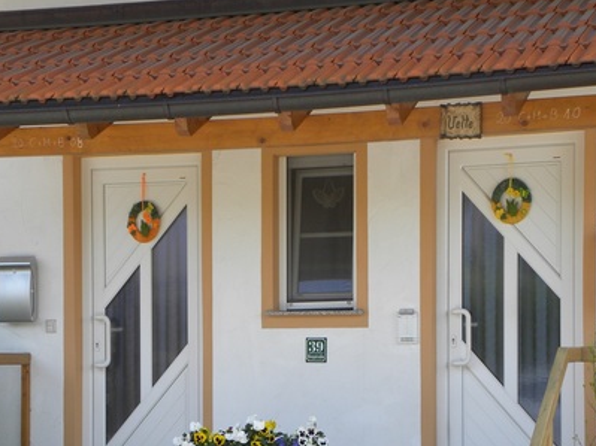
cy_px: 298
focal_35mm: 97
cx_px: 265
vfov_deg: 15.2
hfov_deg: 20.2
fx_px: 1670
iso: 64
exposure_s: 1/146
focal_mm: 11.8
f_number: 3.5
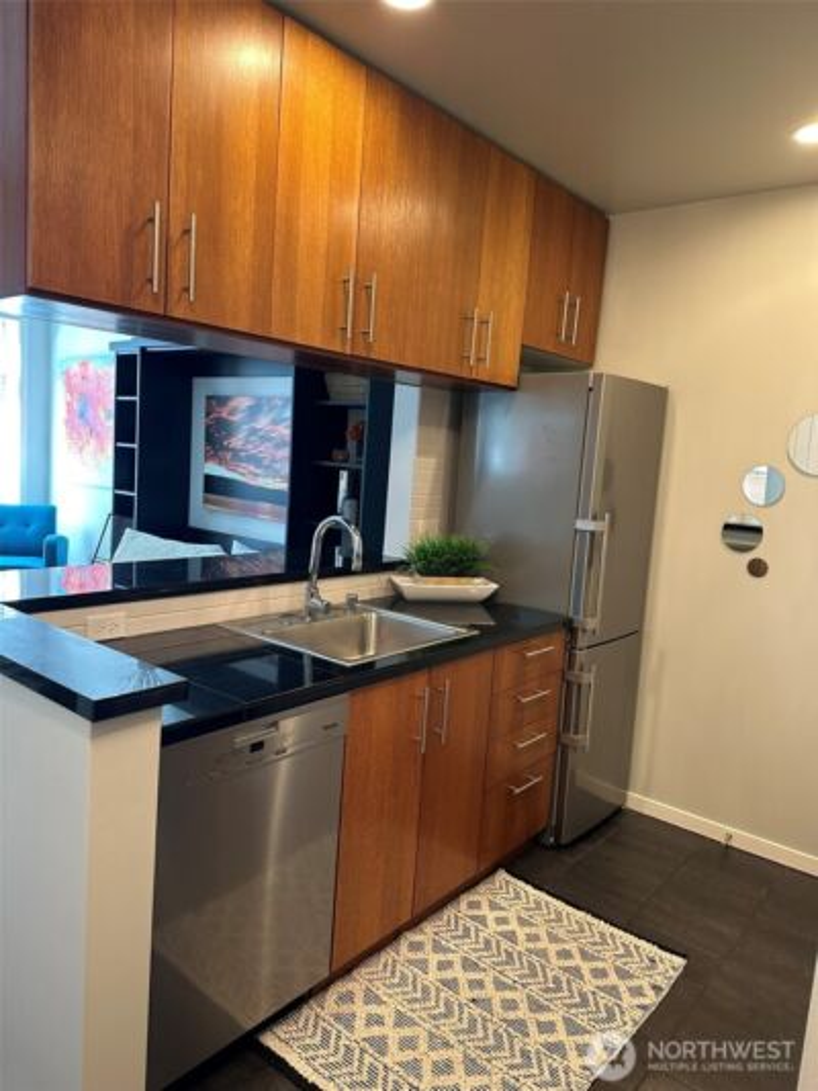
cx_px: 409
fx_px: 756
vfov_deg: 71.6
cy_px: 546
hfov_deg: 56.8
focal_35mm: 24
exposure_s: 1/60
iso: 200
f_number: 1.78
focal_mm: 6.86
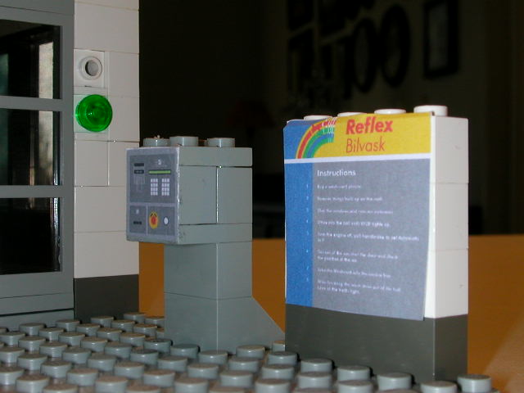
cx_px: 262
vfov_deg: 22.9
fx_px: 969
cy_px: 196
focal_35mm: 64
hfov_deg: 30.3
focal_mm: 9.7
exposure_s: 1/59.9
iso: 100
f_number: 5.9
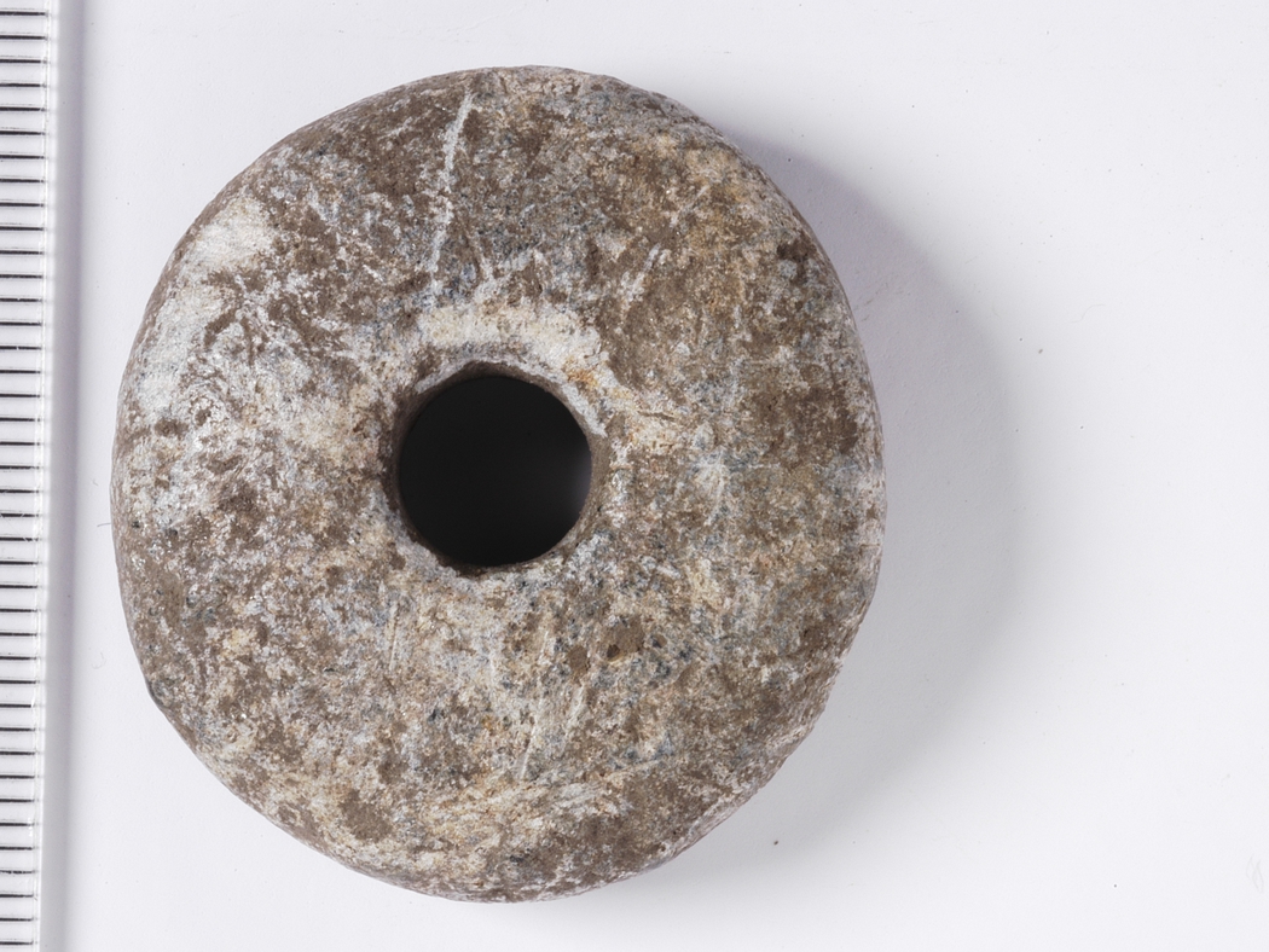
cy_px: 480
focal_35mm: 91
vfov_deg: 16.3
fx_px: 3320
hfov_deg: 21.6
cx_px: 711
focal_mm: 55
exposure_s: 1/100
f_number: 32
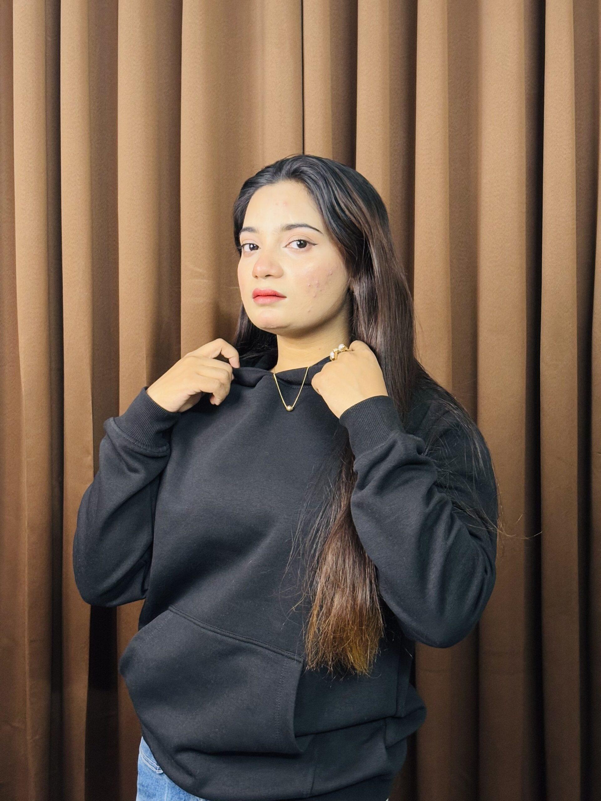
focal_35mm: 52
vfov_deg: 36.8
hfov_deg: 28.0
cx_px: 300
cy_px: 400
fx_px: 1204
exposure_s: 1/50
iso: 125
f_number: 1.6
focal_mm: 5.96
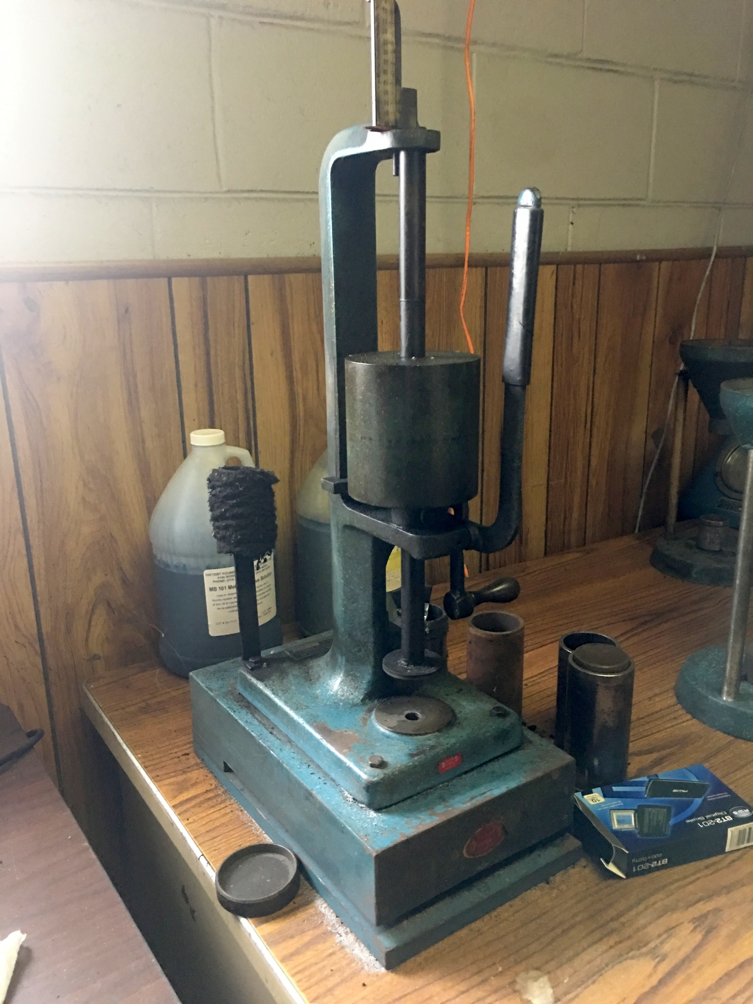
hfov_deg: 48.2
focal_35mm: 29
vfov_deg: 61.7
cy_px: 502
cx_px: 376
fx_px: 841
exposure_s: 1/4
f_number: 2.2
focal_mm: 4.15
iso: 64
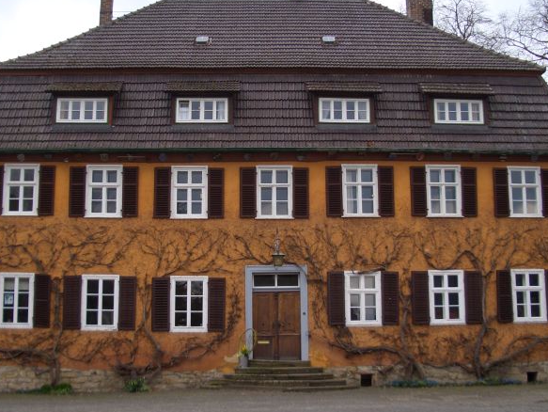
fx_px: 760
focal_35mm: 48
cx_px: 273
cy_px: 212
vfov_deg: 30.3
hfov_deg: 39.6
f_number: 2.6
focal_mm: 5.8
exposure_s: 1/200
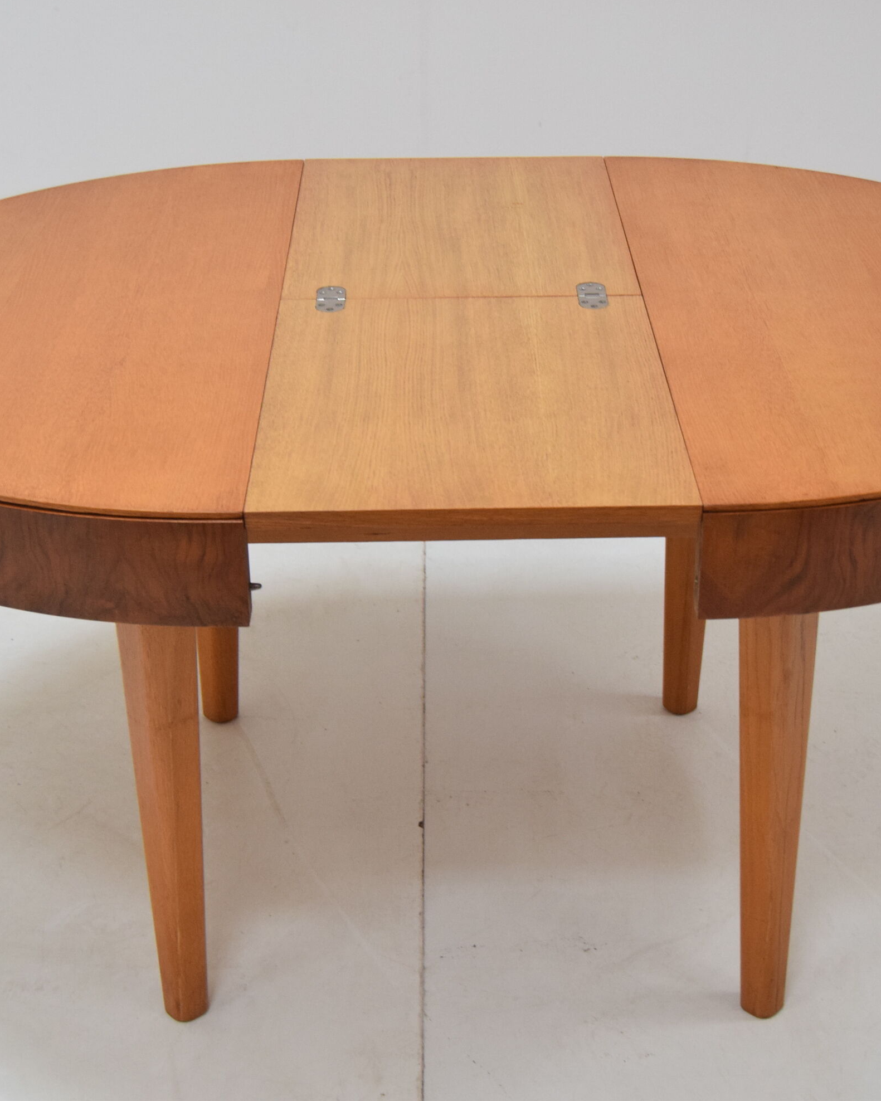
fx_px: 2086
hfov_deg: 23.8
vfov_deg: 29.6
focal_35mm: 64
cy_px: 545
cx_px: 466
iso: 1600
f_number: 5
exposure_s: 1/100
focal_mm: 30
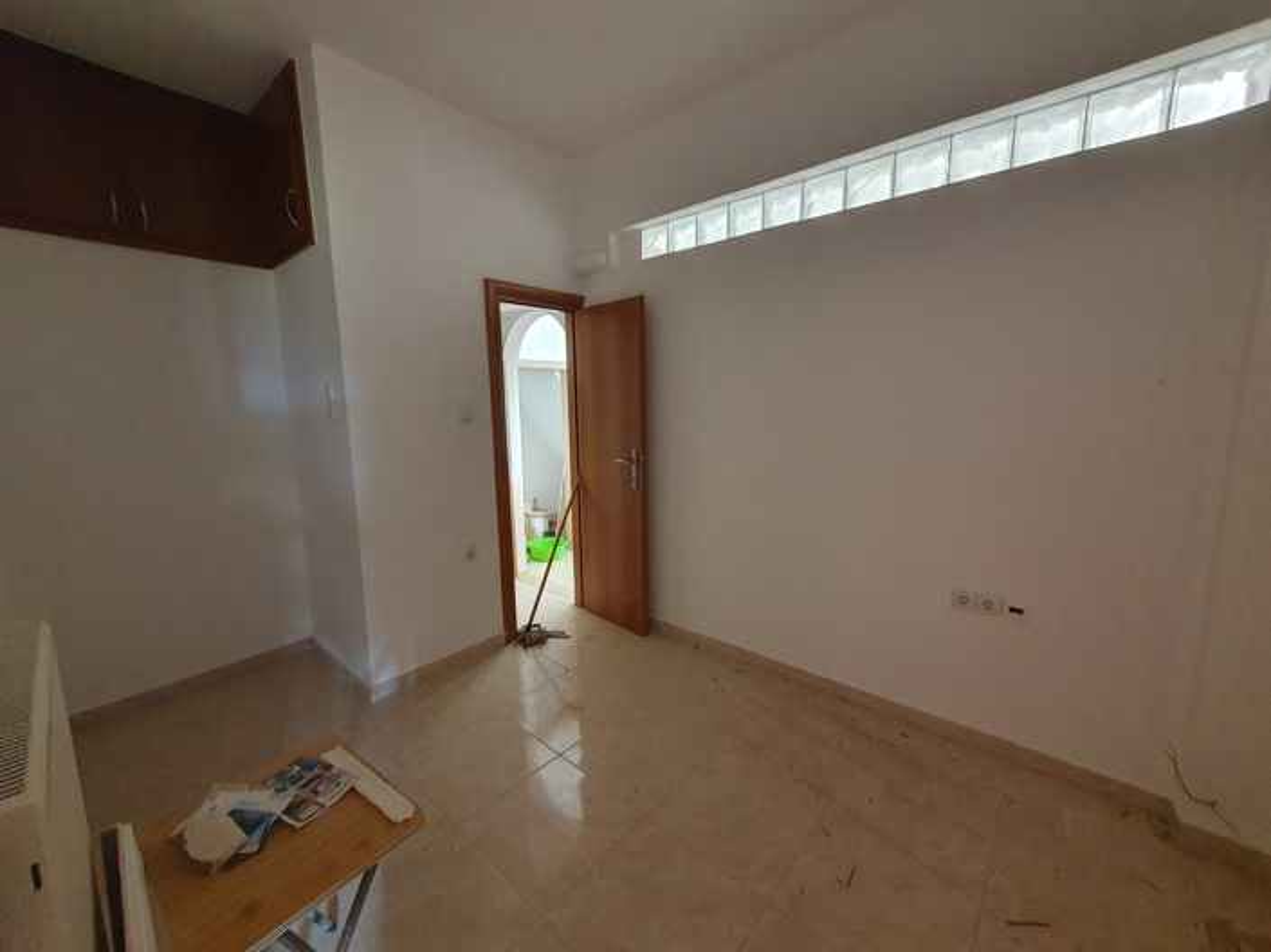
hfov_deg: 106.2
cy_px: 476
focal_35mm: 13
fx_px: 477
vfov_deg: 89.9
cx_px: 636
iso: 500
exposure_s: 1/33
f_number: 2.2
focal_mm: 1.8
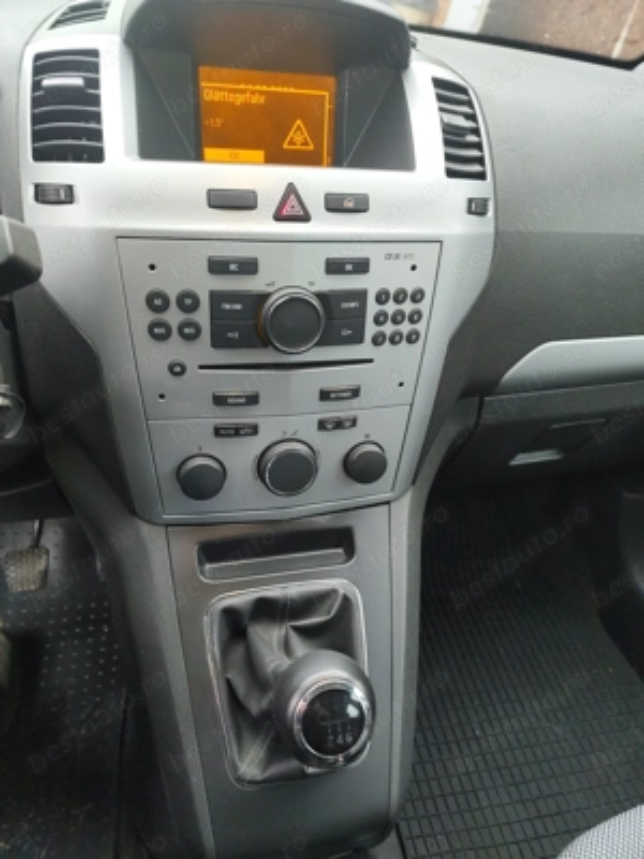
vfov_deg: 73.9
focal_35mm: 23
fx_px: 571
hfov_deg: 58.9
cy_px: 430
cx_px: 322
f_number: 1.65
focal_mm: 6.19
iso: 483
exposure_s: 1/100
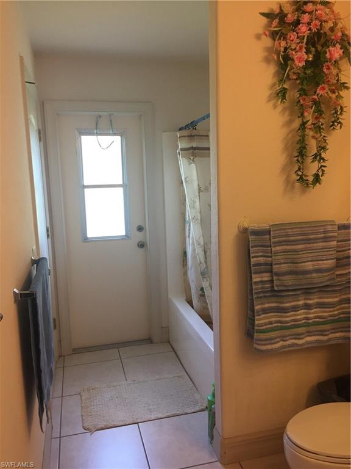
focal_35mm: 29
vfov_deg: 61.7
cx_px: 176
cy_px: 234
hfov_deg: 48.2
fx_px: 392
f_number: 2.2
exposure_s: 1/30
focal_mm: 4.15
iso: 64
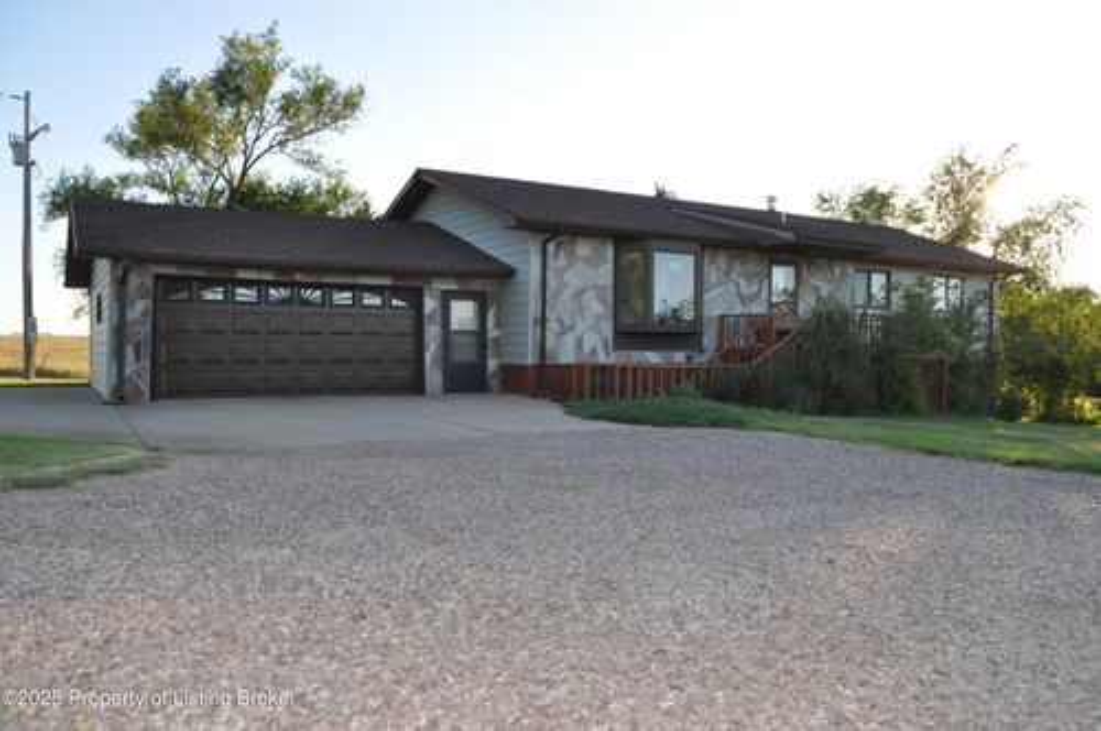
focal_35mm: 27
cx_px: 550
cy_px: 366
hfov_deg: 67.4
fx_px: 825
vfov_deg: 47.8
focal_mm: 18
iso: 200
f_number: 7.1
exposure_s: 1/200
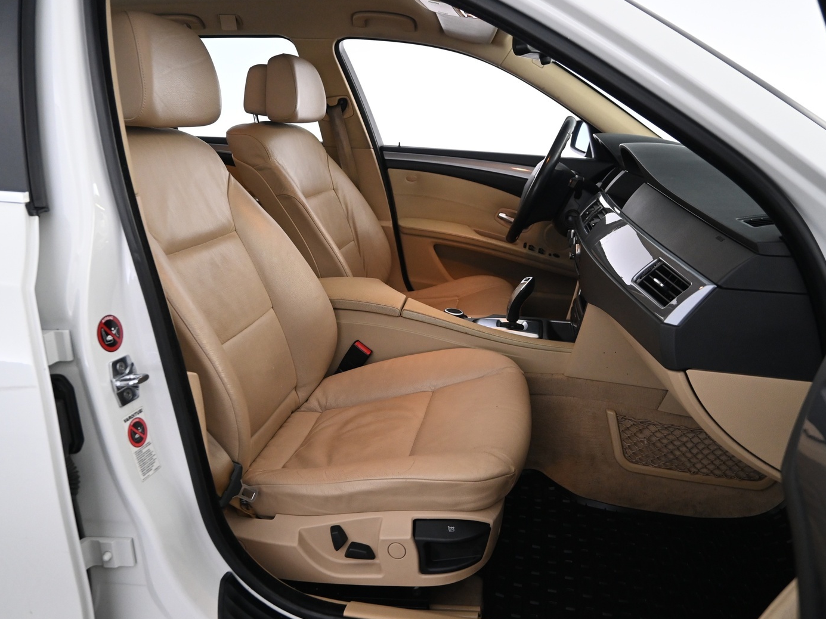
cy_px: 305
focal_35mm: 27
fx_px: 644
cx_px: 414
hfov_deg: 65.3
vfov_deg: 51.3
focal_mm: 16
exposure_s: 1/25
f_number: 3.5
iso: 1600
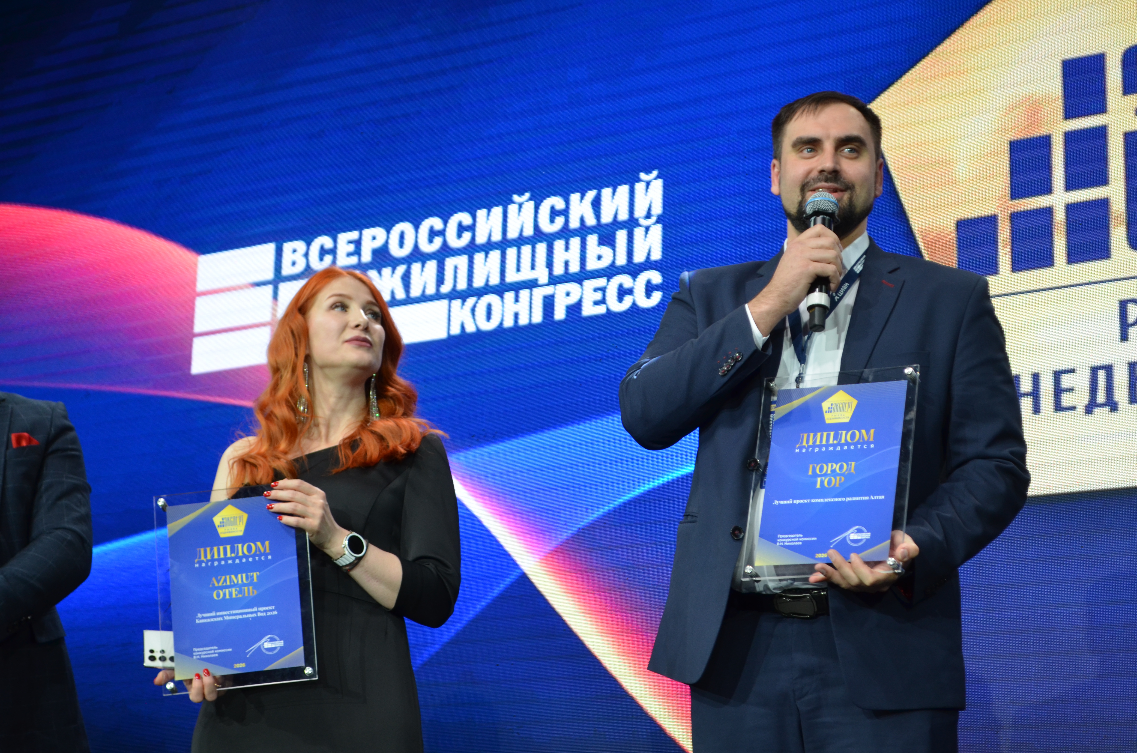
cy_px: 376
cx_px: 568
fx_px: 2364
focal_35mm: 75
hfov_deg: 27.0
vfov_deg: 18.1
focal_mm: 50
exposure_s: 1/60
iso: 560
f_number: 5.6
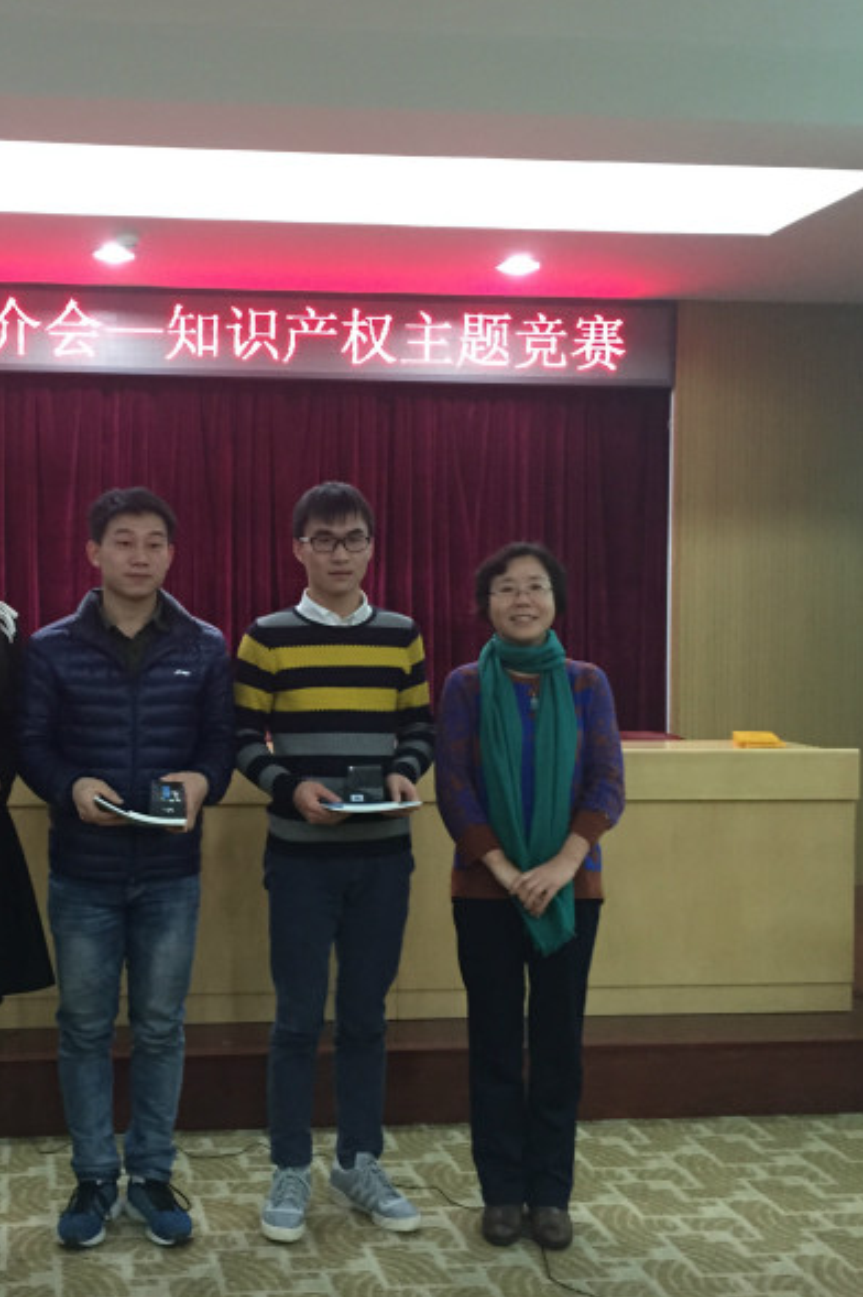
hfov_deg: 31.8
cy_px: 652
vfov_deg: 47.4
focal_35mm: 41
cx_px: 187
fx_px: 1476
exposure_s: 1/33
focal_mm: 4.15
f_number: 2.2
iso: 250
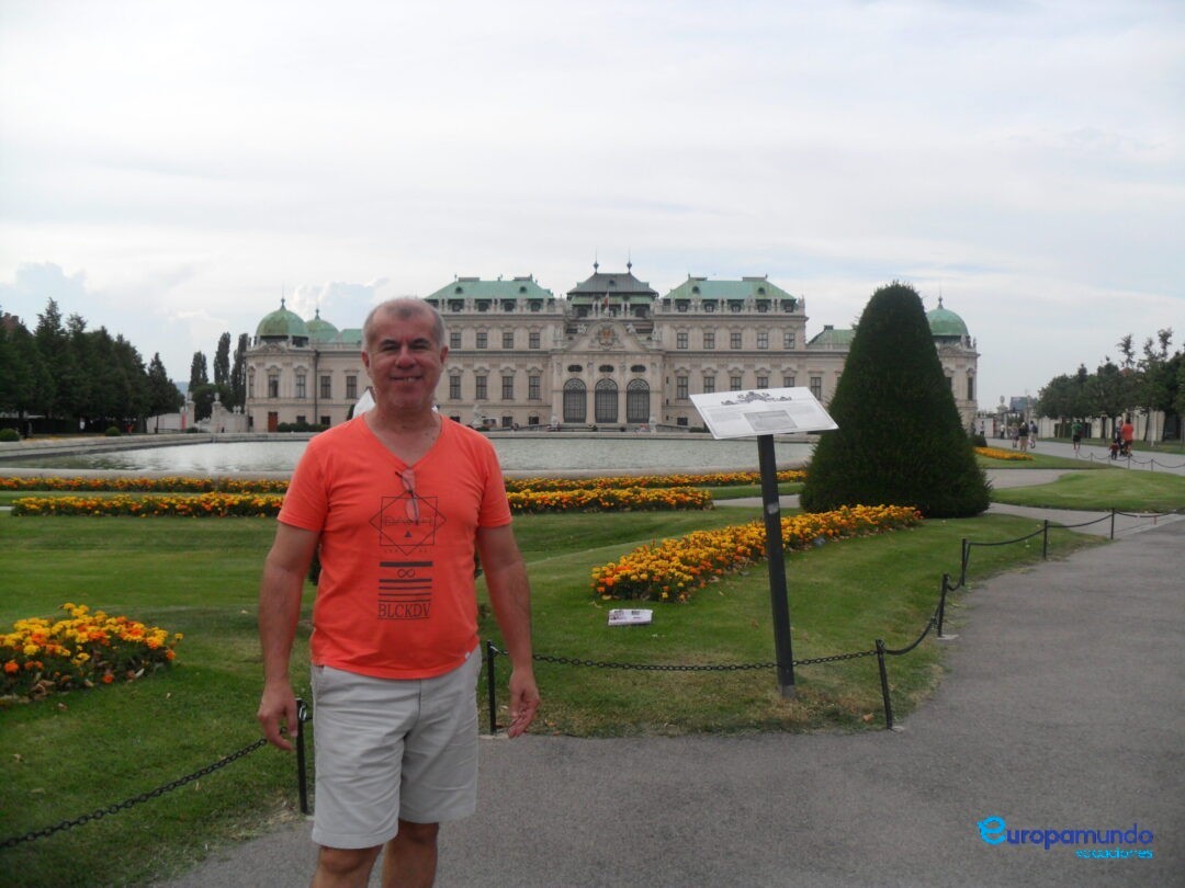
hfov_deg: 52.6
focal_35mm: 35
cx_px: 592
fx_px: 1198
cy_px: 444
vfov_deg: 40.7
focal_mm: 6.3
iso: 80
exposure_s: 1/180
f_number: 7.6
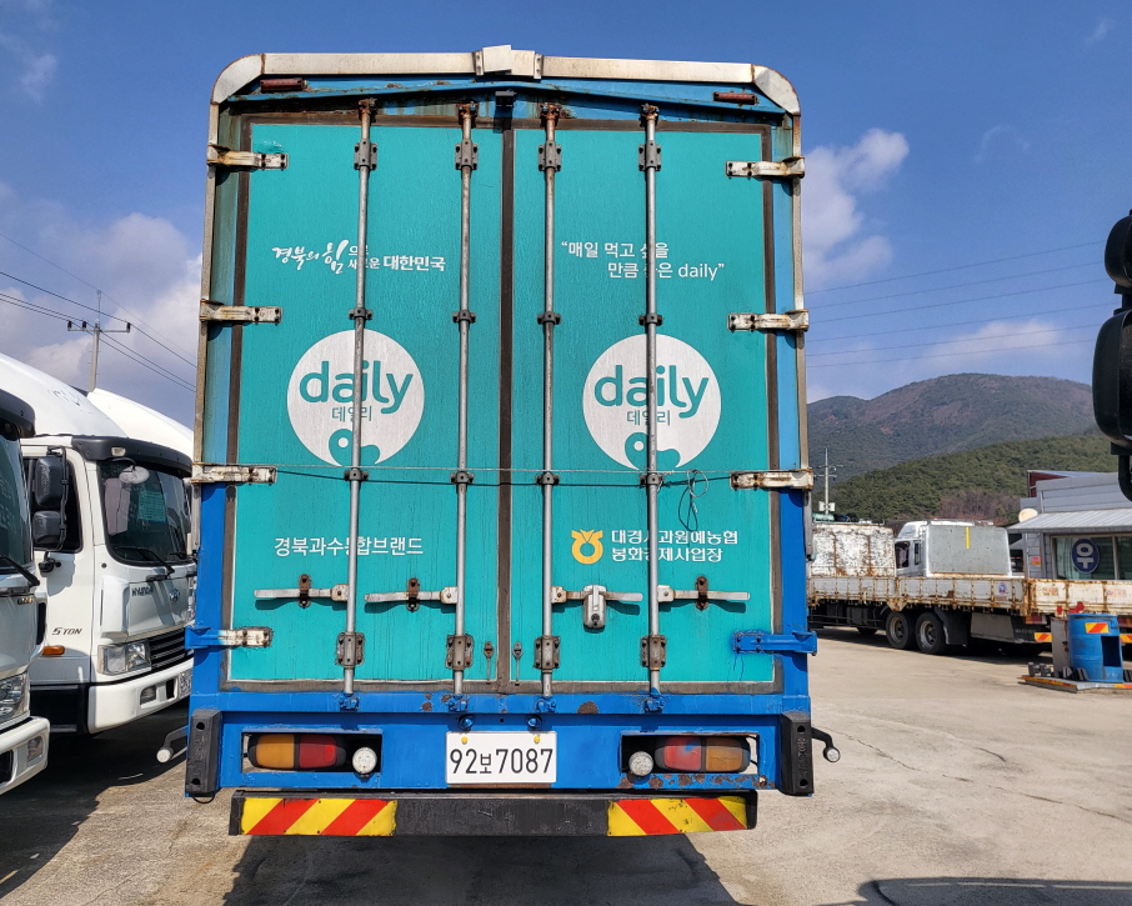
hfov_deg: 62.1
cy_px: 441
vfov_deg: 51.5
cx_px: 527
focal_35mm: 28
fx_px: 938
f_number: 1.8
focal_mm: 4.25
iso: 50
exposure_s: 1/3427
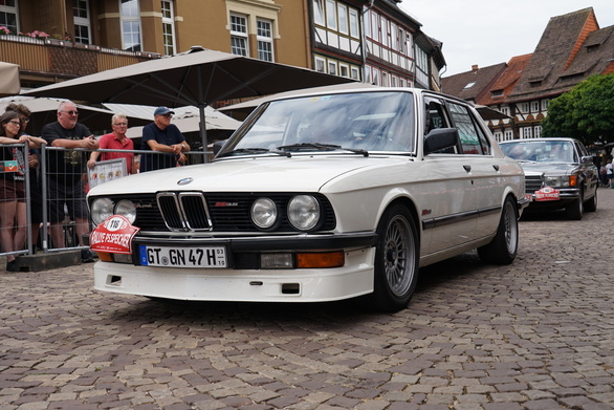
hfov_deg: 45.4
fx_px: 734
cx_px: 301
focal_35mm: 43
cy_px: 206
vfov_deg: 31.2
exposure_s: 1/200
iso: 100
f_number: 5.6
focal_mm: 42
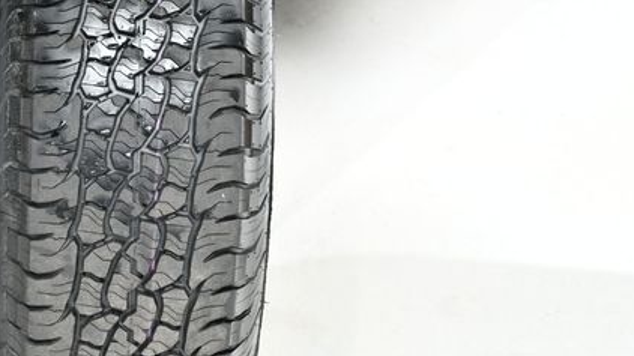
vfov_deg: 12.1
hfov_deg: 21.2
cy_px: 198
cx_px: 164
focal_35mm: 100
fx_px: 1680
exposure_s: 1/160
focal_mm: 42
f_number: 4.5
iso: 100
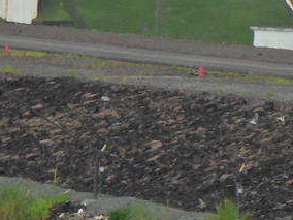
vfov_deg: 0.7
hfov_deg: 1.0
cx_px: 508
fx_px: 17149
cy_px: -123
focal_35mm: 2026
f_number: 5
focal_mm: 80.3
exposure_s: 1/640
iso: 100
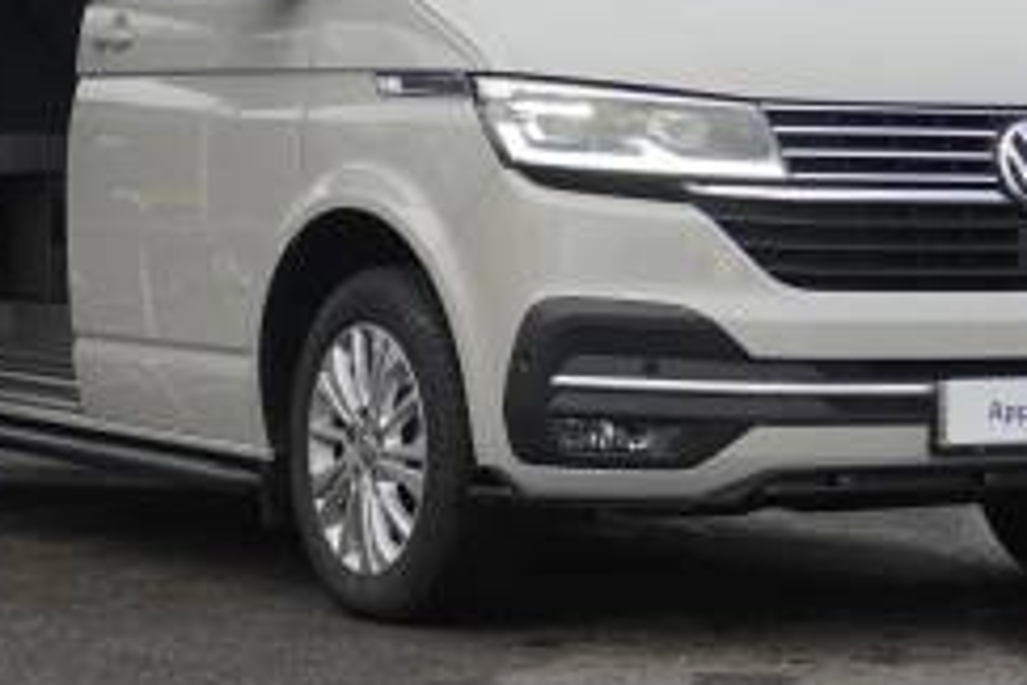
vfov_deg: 11.1
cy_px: 21
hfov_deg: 16.7
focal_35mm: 122
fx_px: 3489
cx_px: 275
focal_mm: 31
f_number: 4.5
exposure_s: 1/200
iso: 800
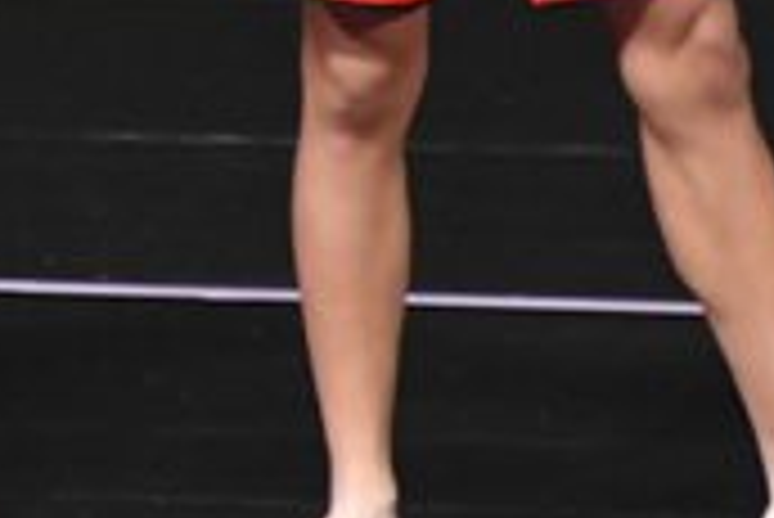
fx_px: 36343
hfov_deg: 1.2
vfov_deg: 0.8
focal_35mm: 1689
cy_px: -320
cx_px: -920
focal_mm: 250
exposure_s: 1/400
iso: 4000
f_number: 5.6
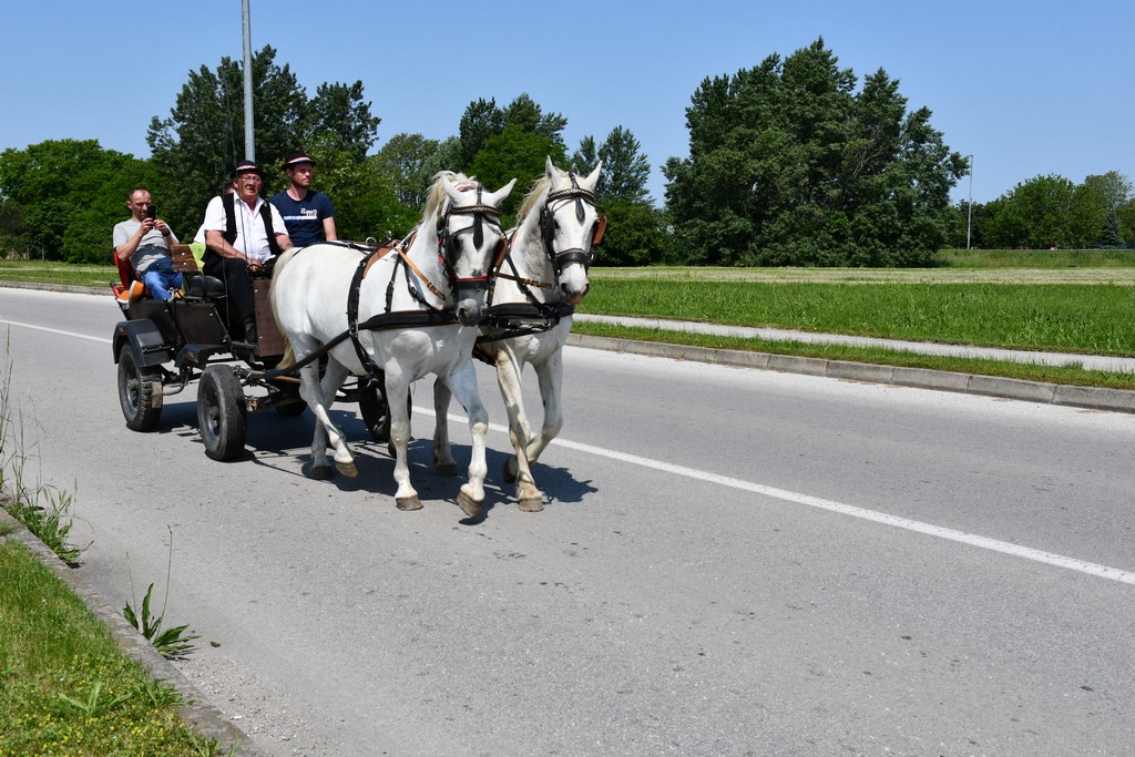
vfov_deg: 33.4
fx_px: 1261
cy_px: 378
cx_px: 568
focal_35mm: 40
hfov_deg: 48.5
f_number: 9
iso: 100
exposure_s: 1/320
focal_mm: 27
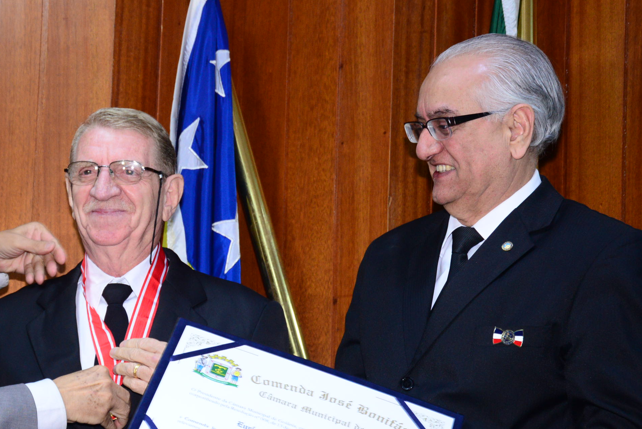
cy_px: 303
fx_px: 1855
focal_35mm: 104
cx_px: 168
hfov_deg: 19.5
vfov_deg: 13.1
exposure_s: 1/60
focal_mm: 66
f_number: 8
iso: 2500
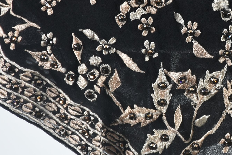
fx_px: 3031
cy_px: 72
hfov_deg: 4.4
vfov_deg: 2.9
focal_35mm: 470
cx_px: 216
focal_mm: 140
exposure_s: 1/125
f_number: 9
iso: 200
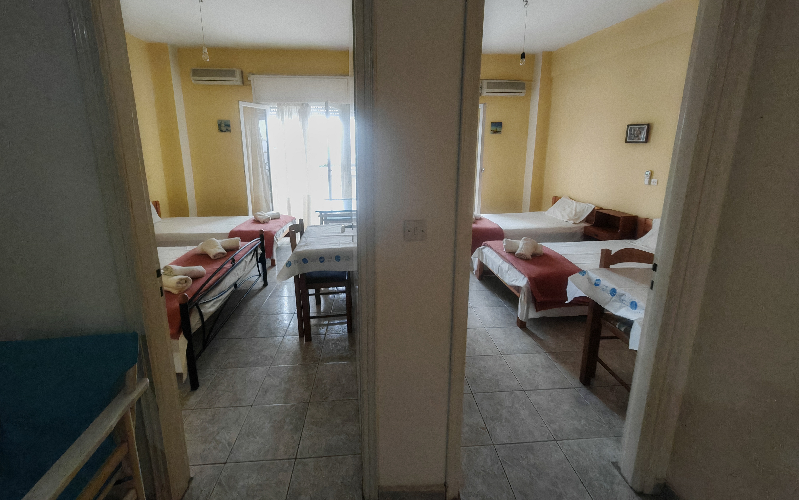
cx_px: 395
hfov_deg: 105.3
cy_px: 203
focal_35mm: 14
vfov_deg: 77.8
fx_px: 305
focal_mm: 1.82
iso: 1565
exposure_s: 1/33.3
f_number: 2
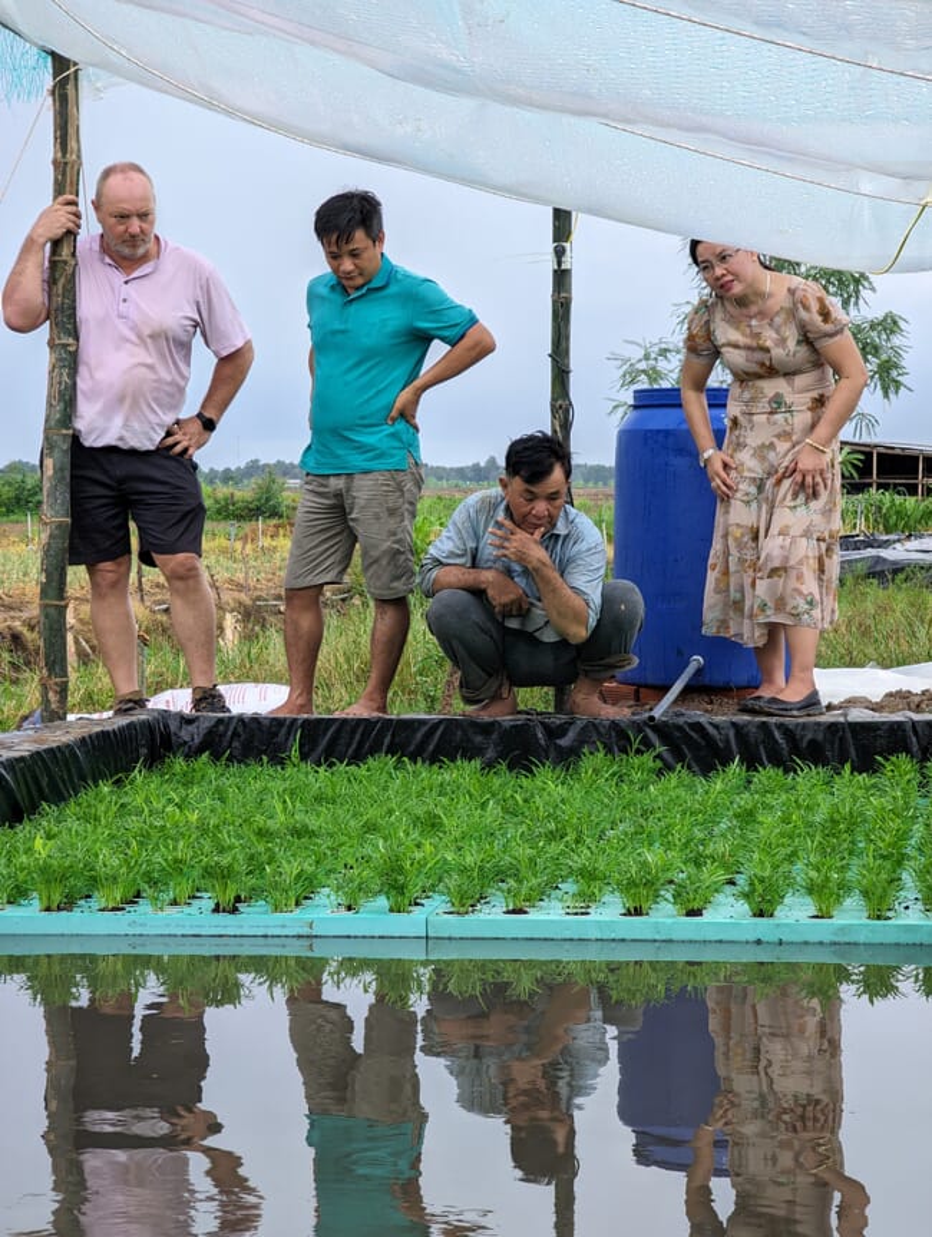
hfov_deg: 14.0
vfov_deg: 18.5
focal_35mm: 106
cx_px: 466
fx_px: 3795
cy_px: 618
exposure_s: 1/92.3
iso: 34
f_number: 3.5
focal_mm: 19
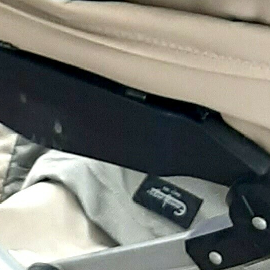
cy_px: -139
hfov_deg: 10.1
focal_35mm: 173
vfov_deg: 9.8
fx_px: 1527
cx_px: 216
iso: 50
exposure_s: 1/50
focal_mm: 3.93
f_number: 1.7
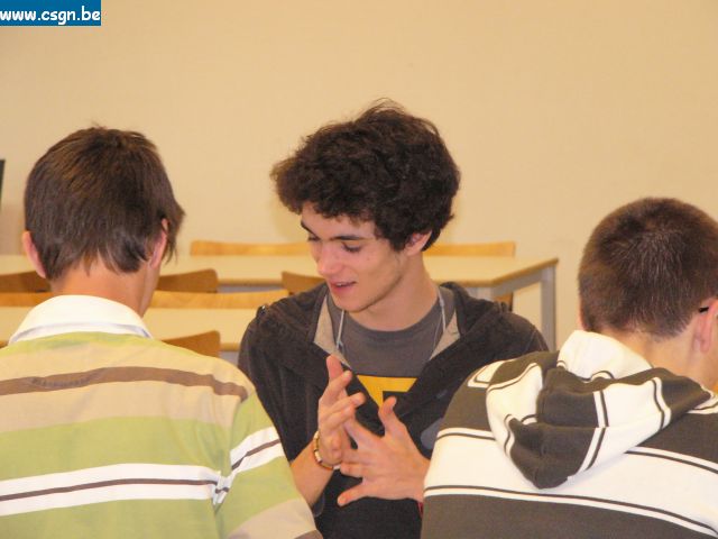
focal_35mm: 170
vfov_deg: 8.7
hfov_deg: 11.6
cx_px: 359
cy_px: 270
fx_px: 3526
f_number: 2.8
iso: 400
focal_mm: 28.3
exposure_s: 1/60
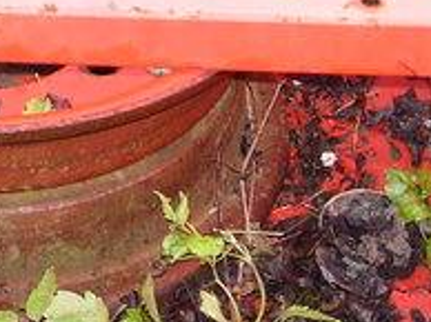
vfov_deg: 9.2
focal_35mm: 157
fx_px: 1952
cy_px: -147
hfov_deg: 12.2
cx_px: -156
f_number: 2.8
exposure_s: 1/121
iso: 79
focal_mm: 7.8
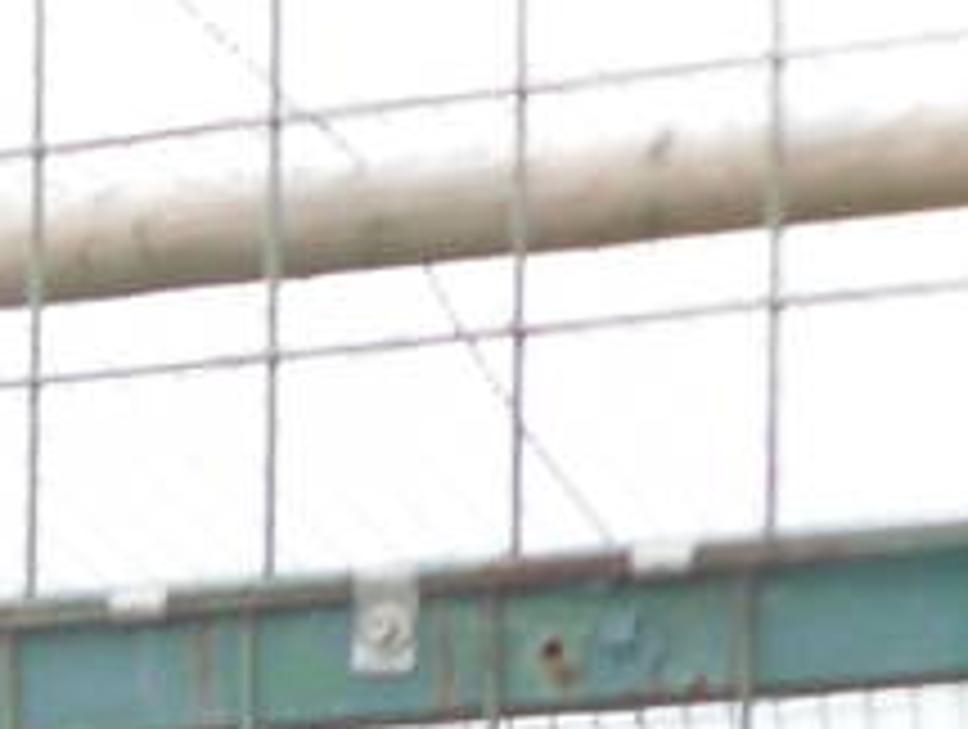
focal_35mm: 260
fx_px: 7283
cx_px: -2175
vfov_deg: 5.5
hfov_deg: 6.7
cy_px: 1966
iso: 80
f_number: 3.5
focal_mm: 6.3
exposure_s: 1/224
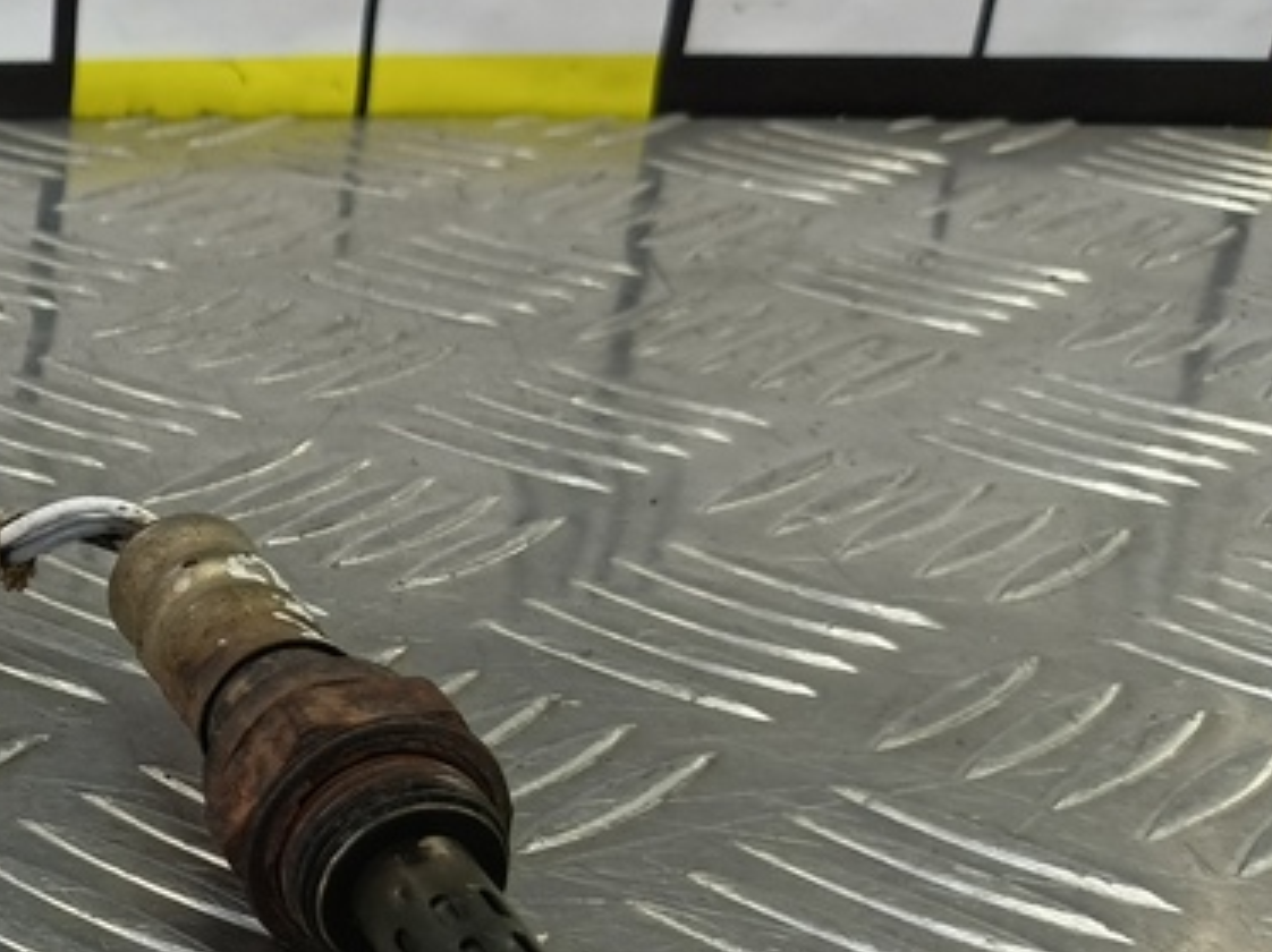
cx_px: -432
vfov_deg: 22.7
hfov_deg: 25.8
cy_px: 864
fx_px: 2314
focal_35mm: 63
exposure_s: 1/50
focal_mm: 4.11
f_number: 1.6
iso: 111
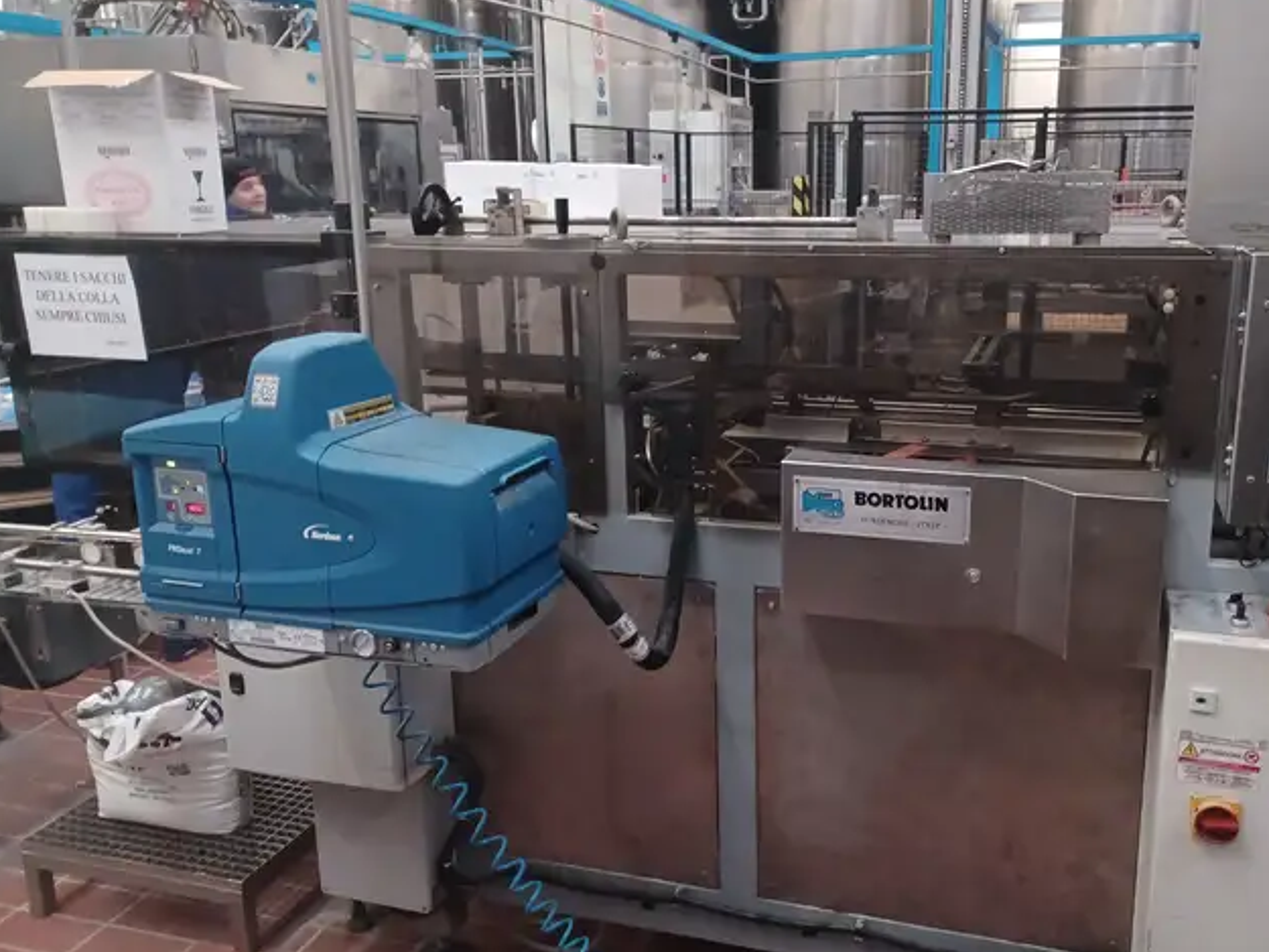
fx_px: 1173
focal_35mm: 32
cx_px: 759
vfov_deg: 44.2
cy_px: 475
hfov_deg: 56.4
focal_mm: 4.6
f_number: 1.8
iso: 800
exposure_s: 1/20
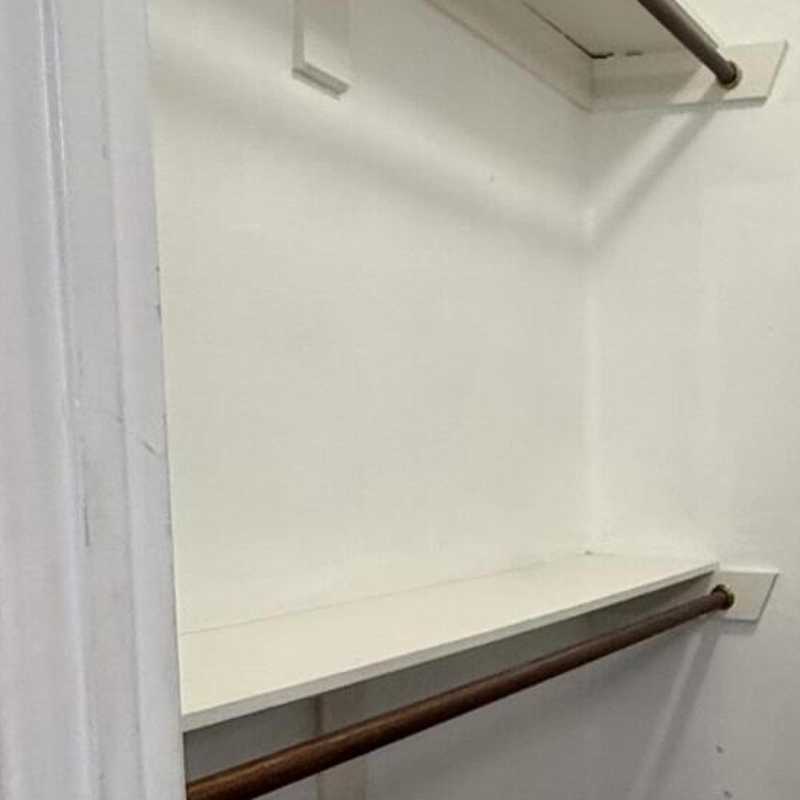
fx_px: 1177
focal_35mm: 45
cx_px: 701
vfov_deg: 36.7
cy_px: 591
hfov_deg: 35.6
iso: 200
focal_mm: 2.22
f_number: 2.2
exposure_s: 1/60
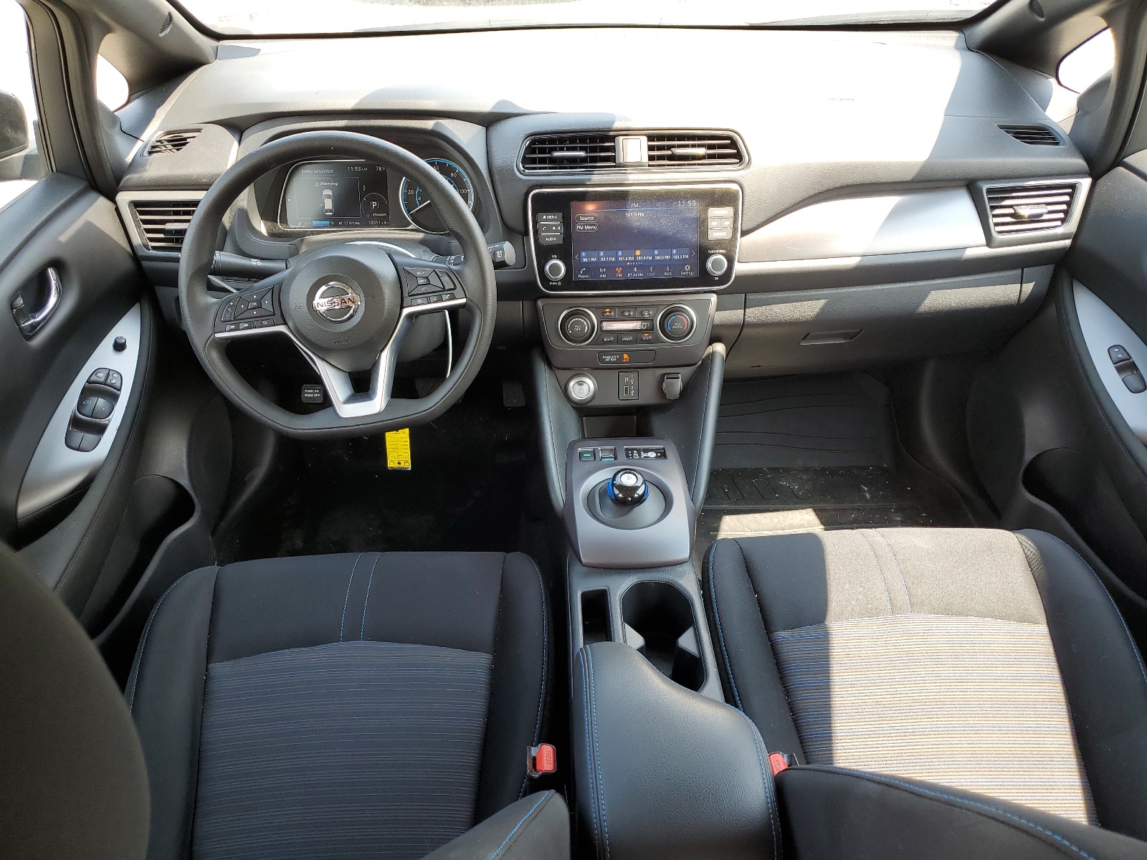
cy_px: 430
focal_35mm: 26
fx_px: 862
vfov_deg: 53.1
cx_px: 574
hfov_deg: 67.3
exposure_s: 1/189
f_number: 1.5
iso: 50
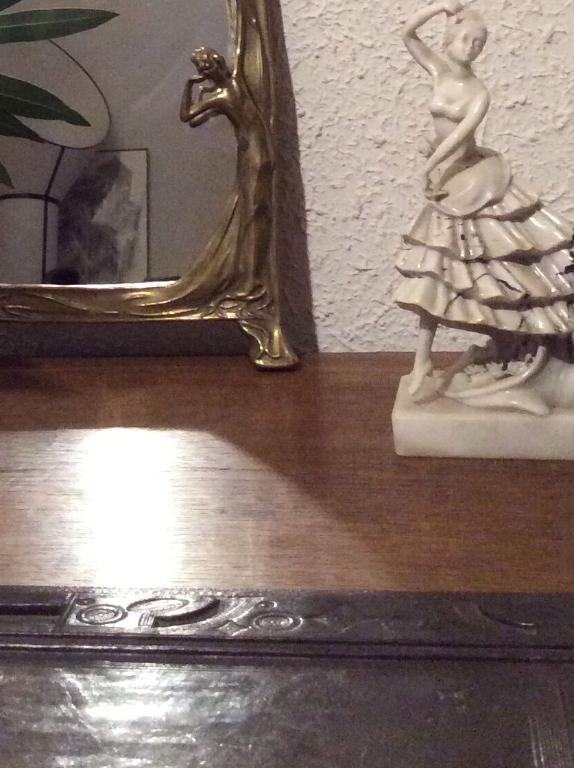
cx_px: 24
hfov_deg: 19.4
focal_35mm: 74
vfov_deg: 24.8
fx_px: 1641
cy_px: -46
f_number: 2.4
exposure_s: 1/20
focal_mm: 3.3
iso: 320
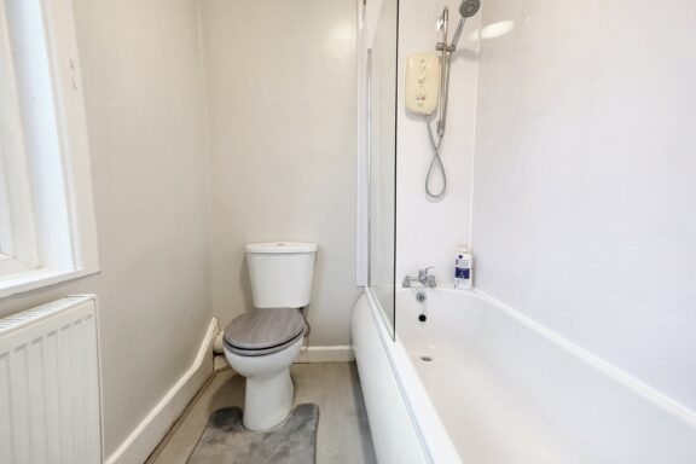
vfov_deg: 77.3
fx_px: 290
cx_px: 348
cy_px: 232
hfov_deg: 100.4
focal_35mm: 15
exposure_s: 1/60
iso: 640
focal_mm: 10
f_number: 4
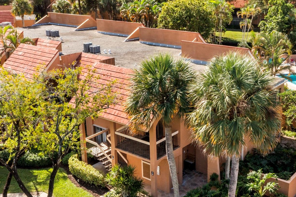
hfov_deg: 41.7
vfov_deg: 28.6
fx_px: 386
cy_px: 91
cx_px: 182
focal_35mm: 47
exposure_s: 1/160
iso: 200
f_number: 9
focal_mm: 10.26
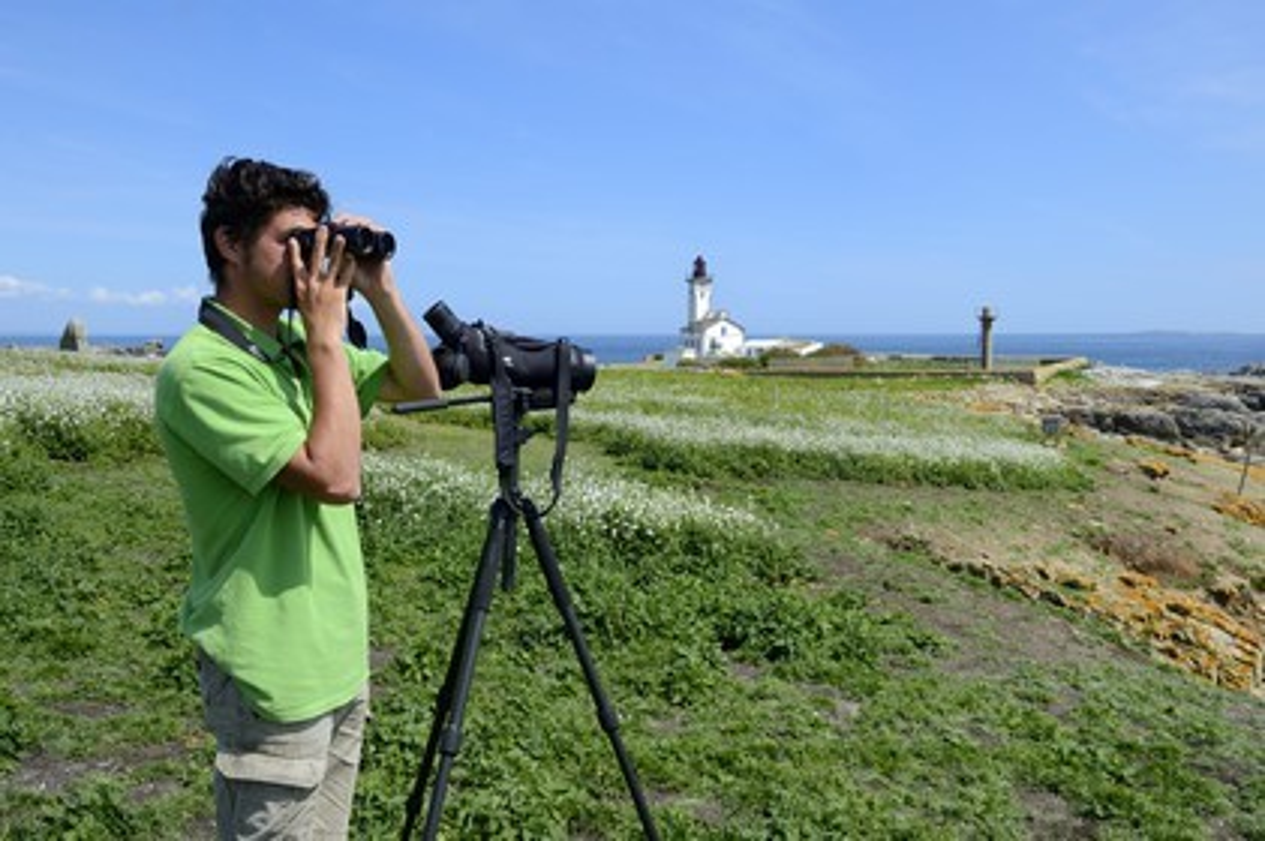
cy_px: 420
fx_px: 1124
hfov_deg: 58.8
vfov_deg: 41.1
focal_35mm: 32
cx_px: 632
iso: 200
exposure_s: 1/160
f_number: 14
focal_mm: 32
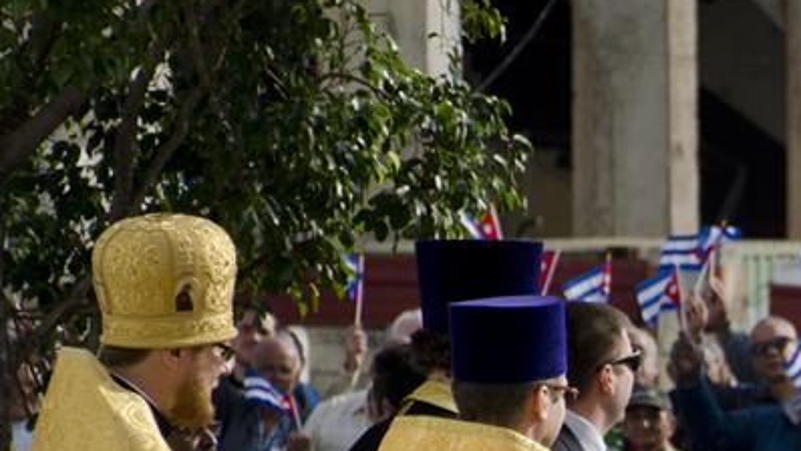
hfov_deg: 5.0
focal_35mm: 434
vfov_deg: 2.8
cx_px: 1070
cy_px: 602
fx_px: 9209
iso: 250
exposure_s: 1/1250
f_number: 5.3
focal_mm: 95
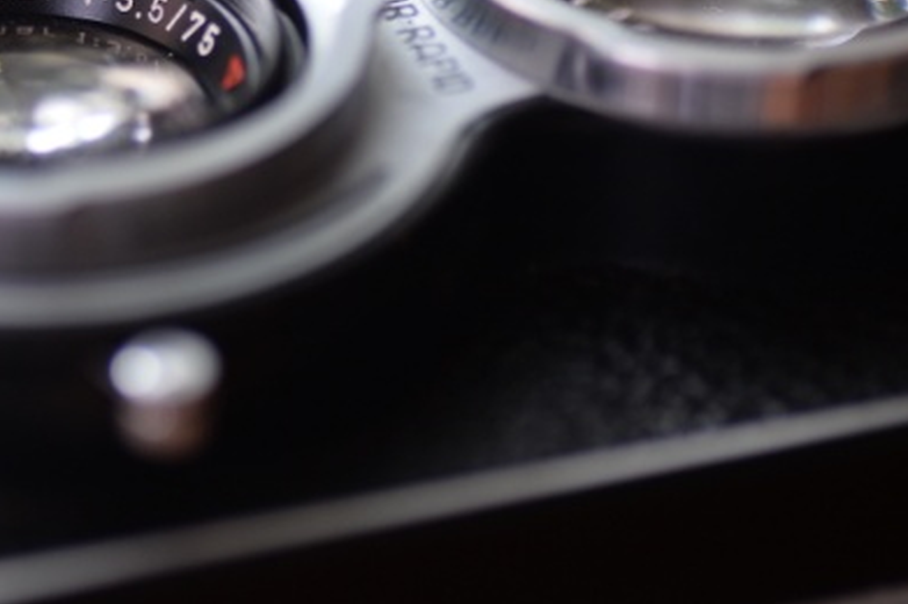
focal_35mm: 236
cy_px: -17
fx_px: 5947
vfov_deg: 5.8
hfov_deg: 8.7
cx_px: -5
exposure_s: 1/250
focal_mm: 90
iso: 500
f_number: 3.8
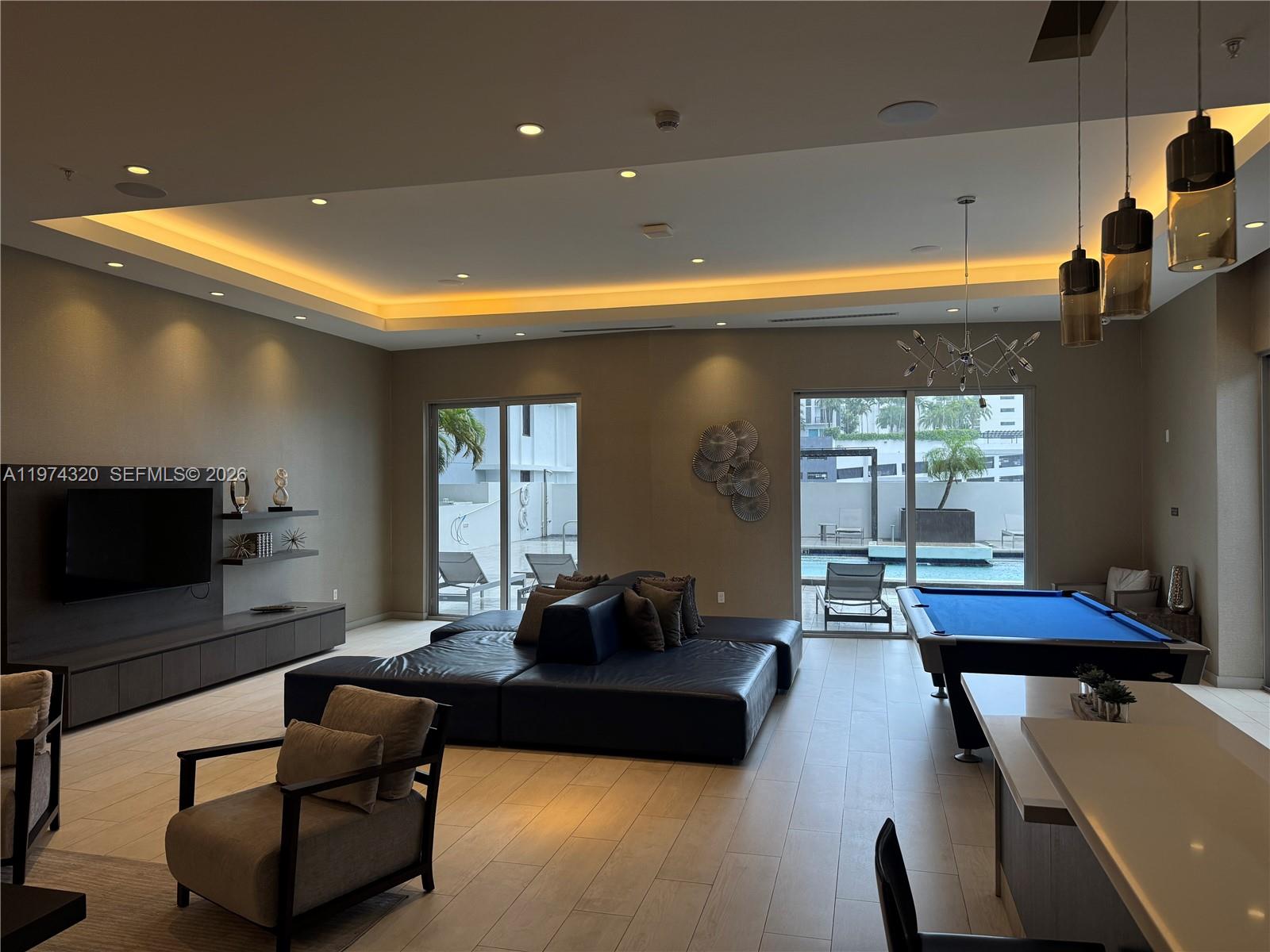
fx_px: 881
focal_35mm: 24
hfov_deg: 71.6
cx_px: 635
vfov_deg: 56.8
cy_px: 476
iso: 125
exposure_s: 1/120
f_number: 1.78
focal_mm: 6.76
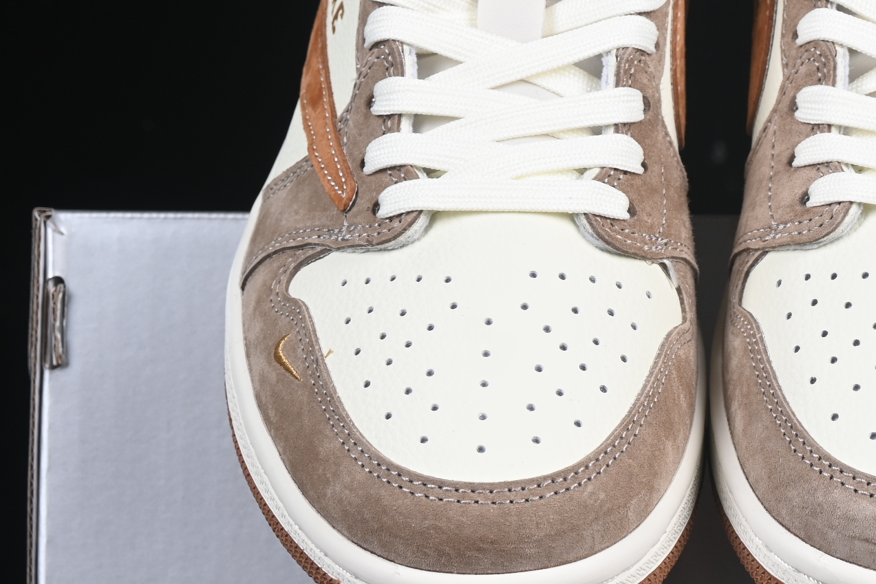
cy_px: 245
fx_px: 3991
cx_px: 715
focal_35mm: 164
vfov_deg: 8.4
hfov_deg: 12.5
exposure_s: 1/80
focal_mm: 50
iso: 160
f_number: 8
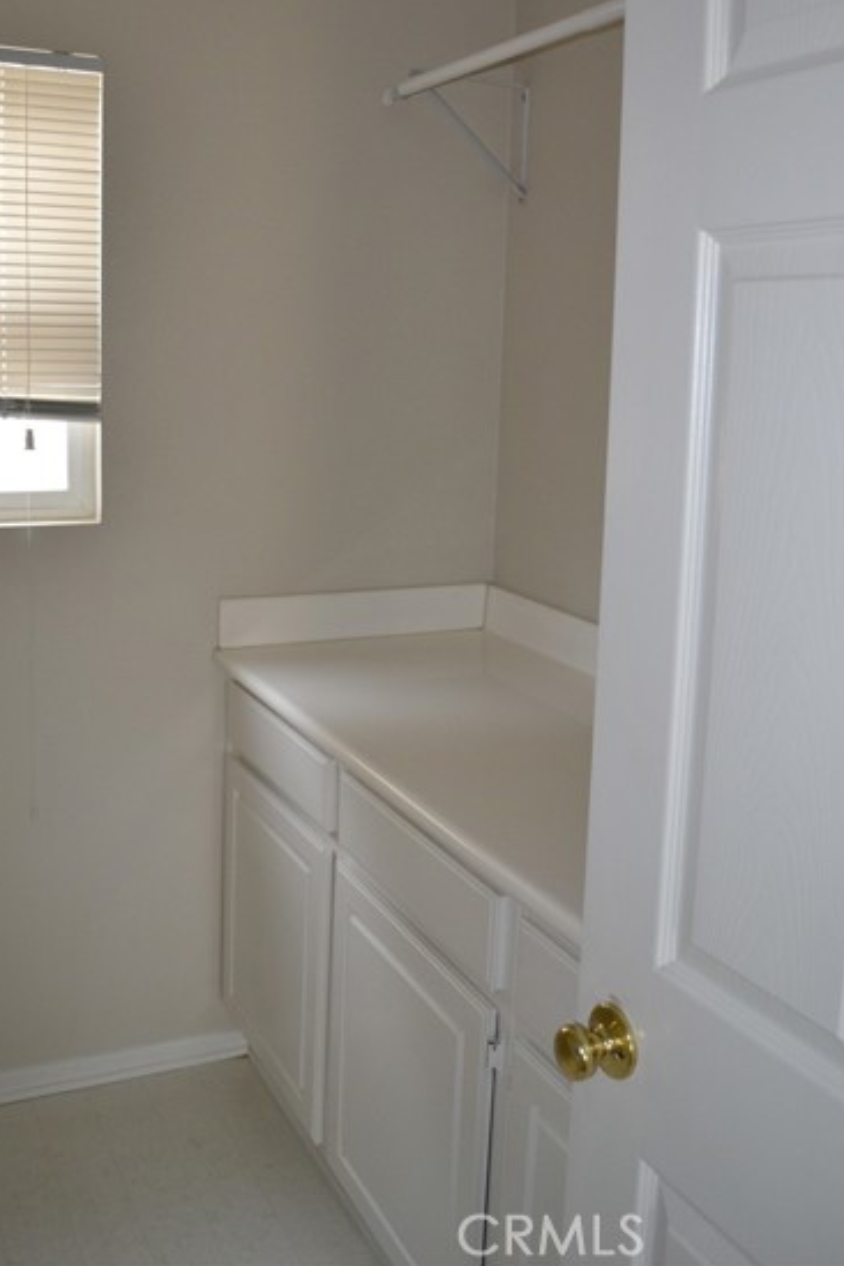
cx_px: 384
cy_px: 530
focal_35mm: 35
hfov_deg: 37.8
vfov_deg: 54.2
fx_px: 1231
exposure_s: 1/60
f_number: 3.8
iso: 1000
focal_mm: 20
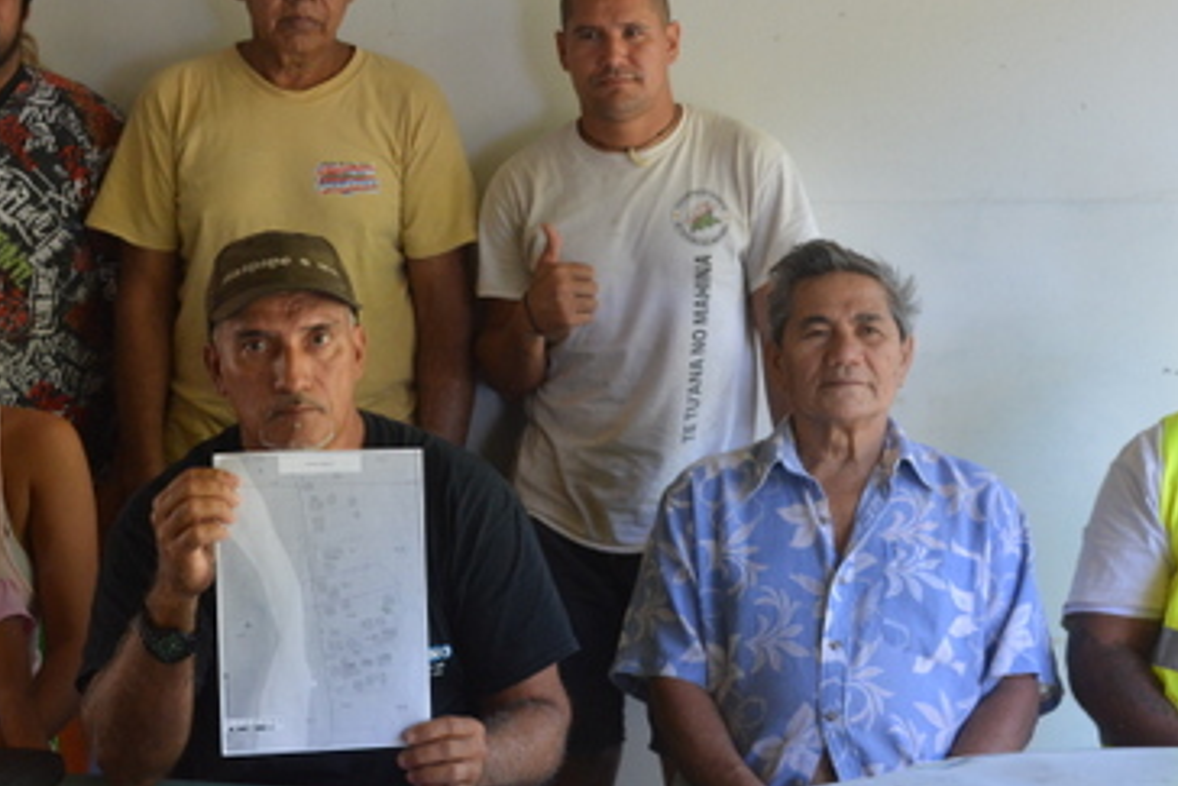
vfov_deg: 20.7
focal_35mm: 66
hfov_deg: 30.5
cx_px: 466
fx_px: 2156
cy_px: 396
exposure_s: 1/125
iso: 1000
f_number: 5.6
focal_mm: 25
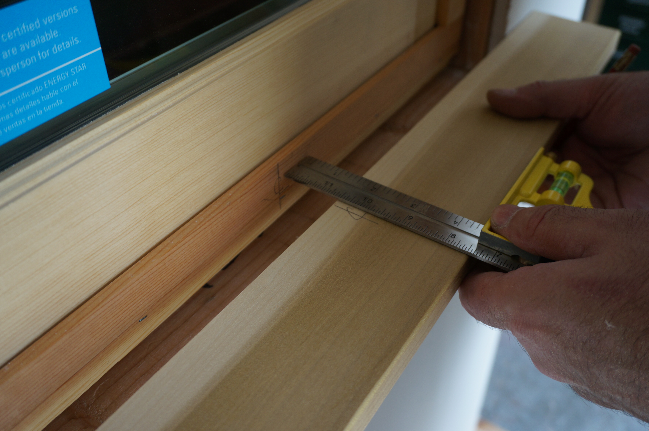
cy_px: 216
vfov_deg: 38.3
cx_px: 324
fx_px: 621
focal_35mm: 34
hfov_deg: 55.2
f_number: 4
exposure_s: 1/60
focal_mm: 23
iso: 250
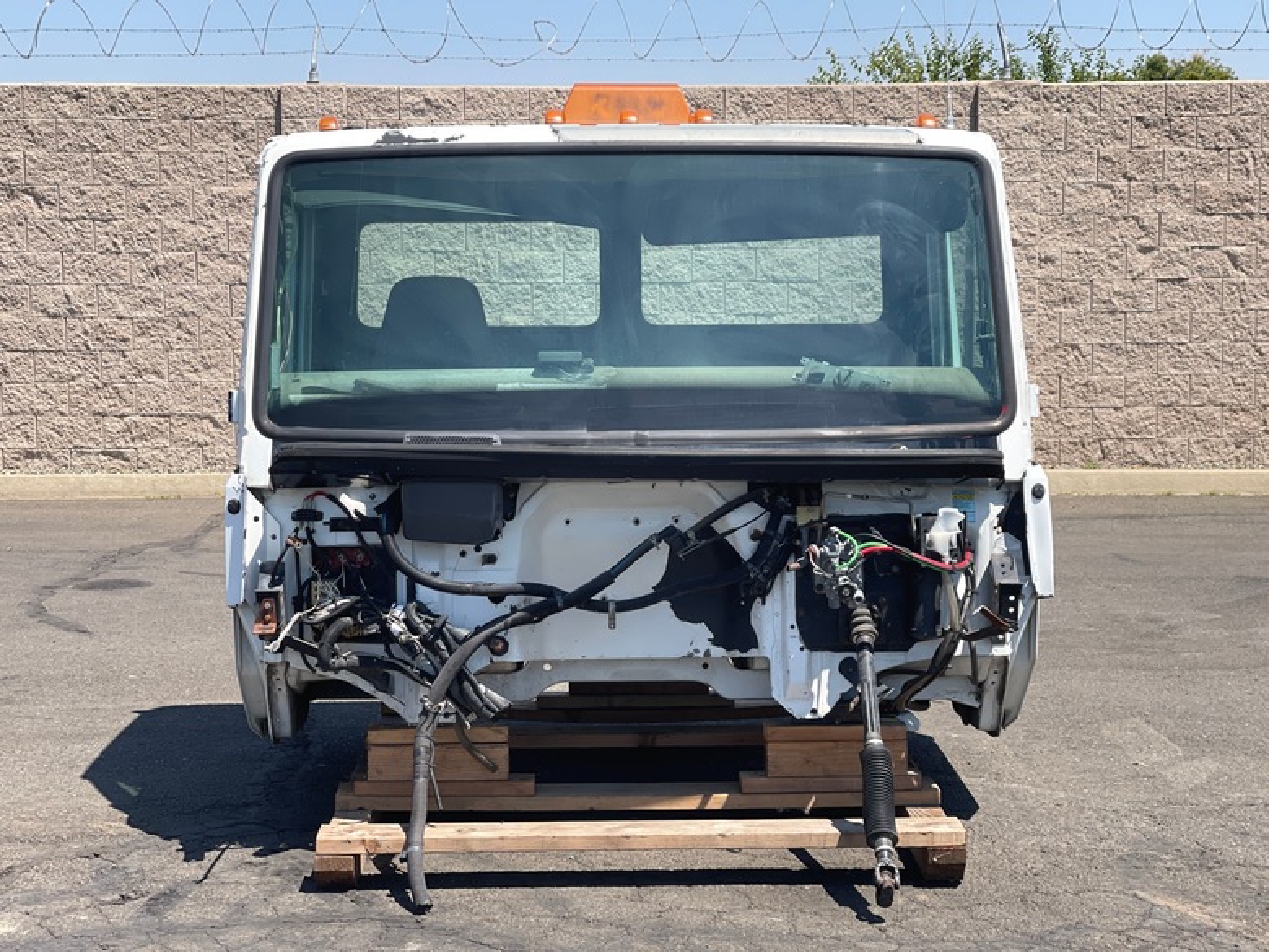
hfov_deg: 30.3
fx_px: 2346
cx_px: 634
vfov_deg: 22.9
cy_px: 476
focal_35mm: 64
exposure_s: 1/911
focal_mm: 7.5
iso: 32
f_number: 2.2
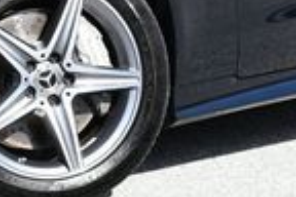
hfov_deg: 8.9
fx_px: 1899
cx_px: 66
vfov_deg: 5.9
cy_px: -133
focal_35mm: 231
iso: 180
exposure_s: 1/250
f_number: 8
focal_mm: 26
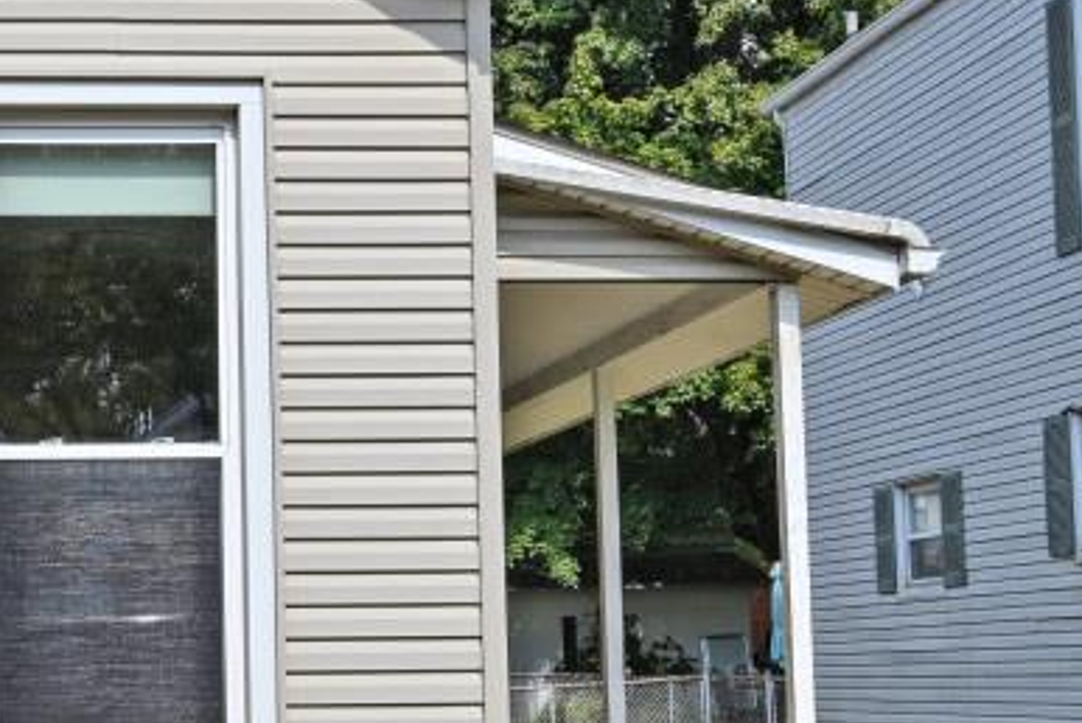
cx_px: 34
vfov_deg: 19.9
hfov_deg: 28.1
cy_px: 535
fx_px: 2043
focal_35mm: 68
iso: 64
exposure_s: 1/125
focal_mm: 17.5
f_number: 11
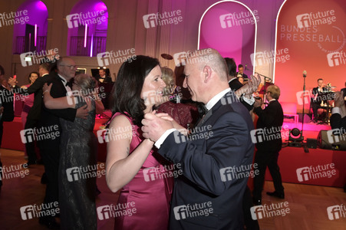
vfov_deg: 53.1
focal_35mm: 24
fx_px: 230
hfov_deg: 73.8
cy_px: 115
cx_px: 173
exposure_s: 1/100
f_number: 5
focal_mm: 24
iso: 3200
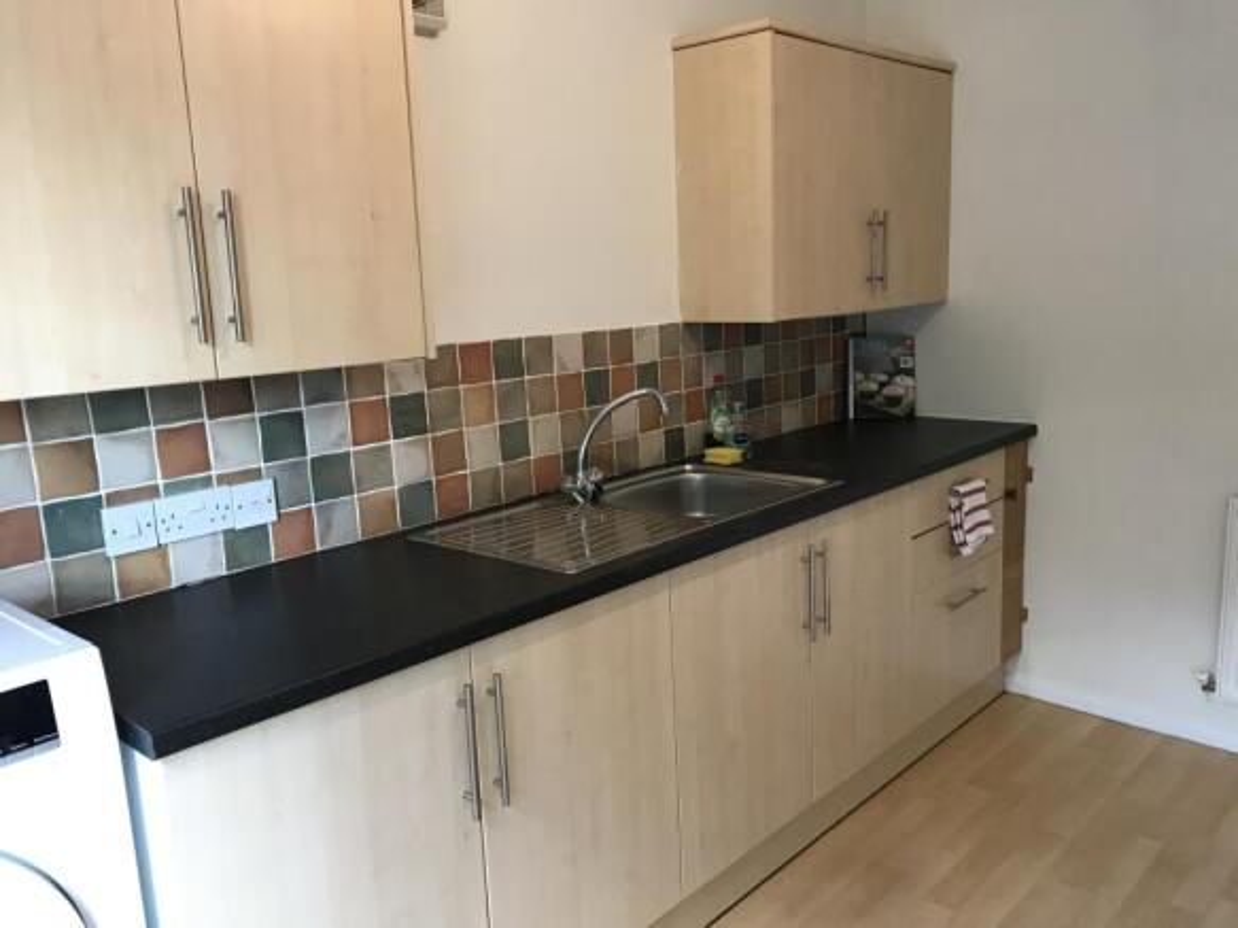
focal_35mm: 28
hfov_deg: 63.5
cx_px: 619
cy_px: 464
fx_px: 1001
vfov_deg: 49.7
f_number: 1.8
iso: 32
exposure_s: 1/25
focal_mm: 3.99
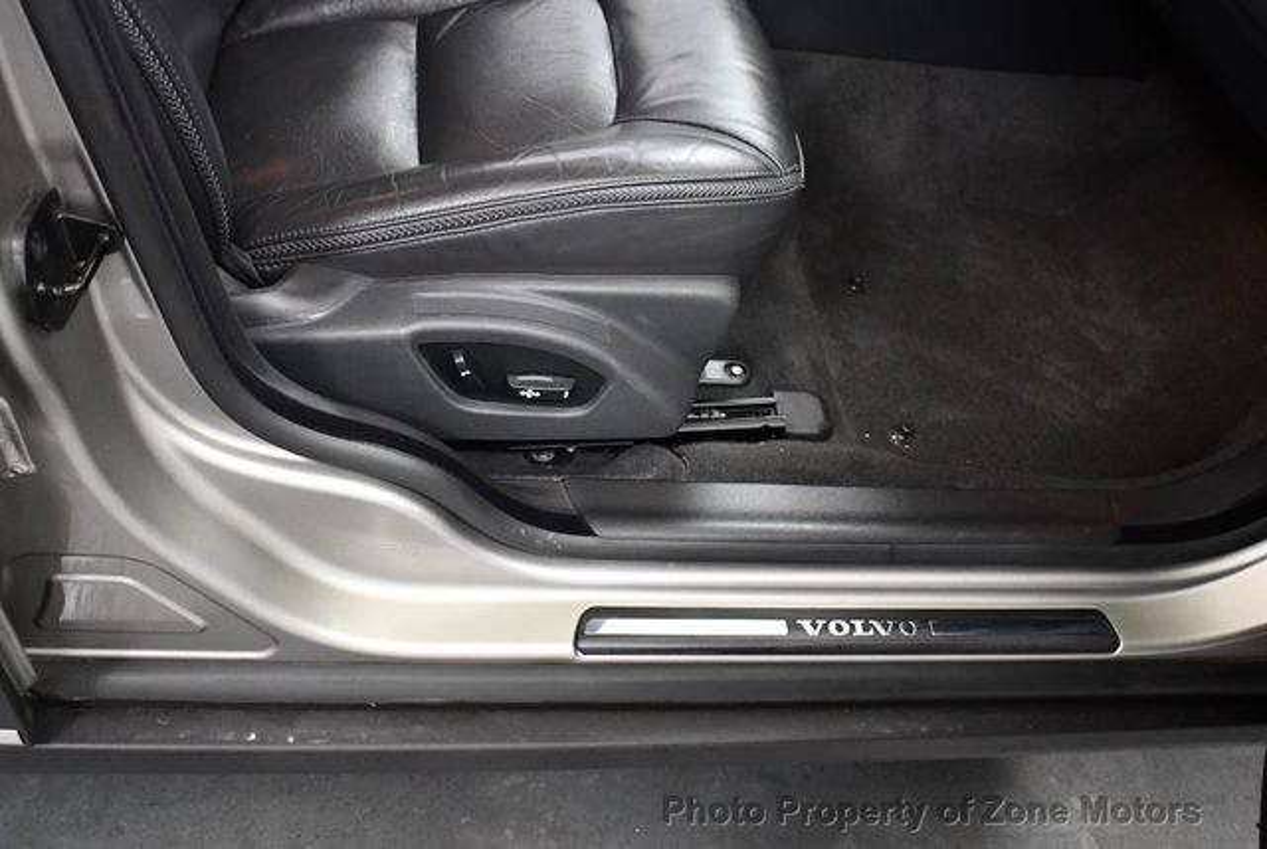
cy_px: 424
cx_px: 634
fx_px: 1269
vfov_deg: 37.0
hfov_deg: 53.1
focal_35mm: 36
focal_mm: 18
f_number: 3.5
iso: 3200
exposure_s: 1/100
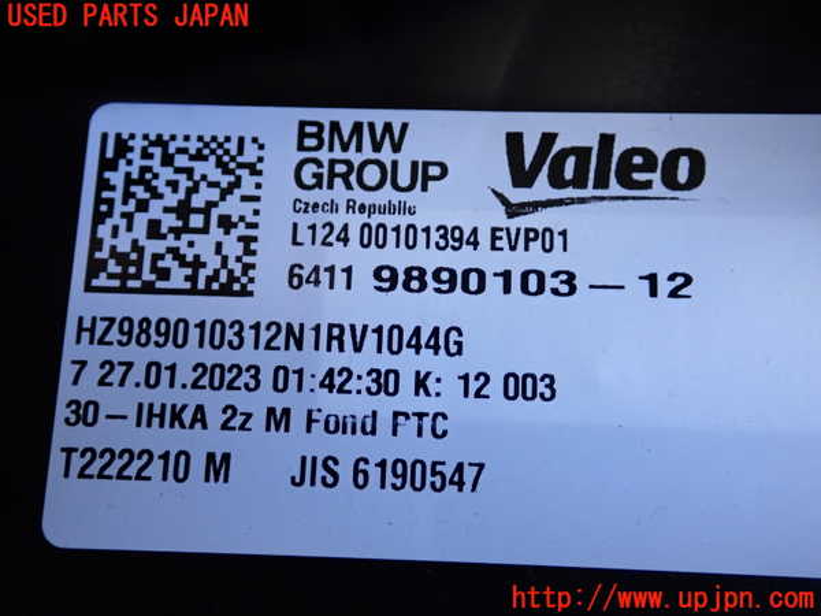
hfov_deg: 42.9
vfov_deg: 32.9
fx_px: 1044
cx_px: 410
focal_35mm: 44
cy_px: 308
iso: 250
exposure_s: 1/125
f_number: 2.9
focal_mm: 7.84
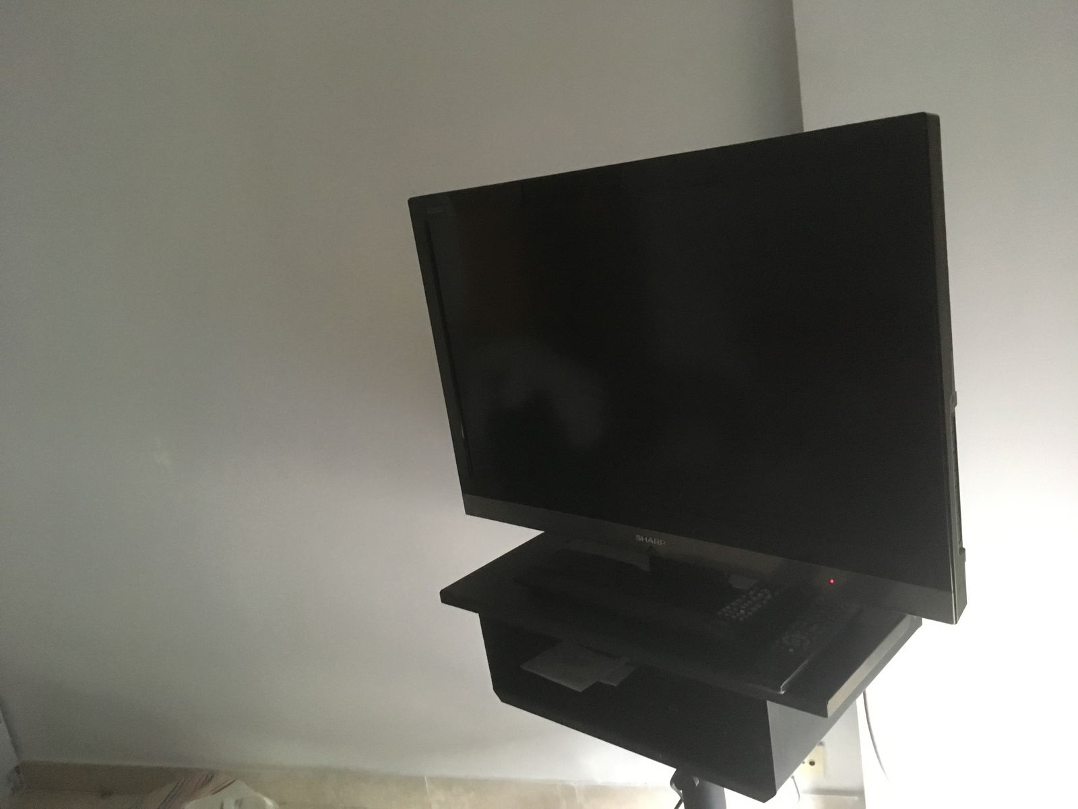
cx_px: 539
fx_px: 903
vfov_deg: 48.2
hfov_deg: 61.7
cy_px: 404
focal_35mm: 29
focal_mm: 4.15
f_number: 2.2
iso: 320
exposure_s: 1/17
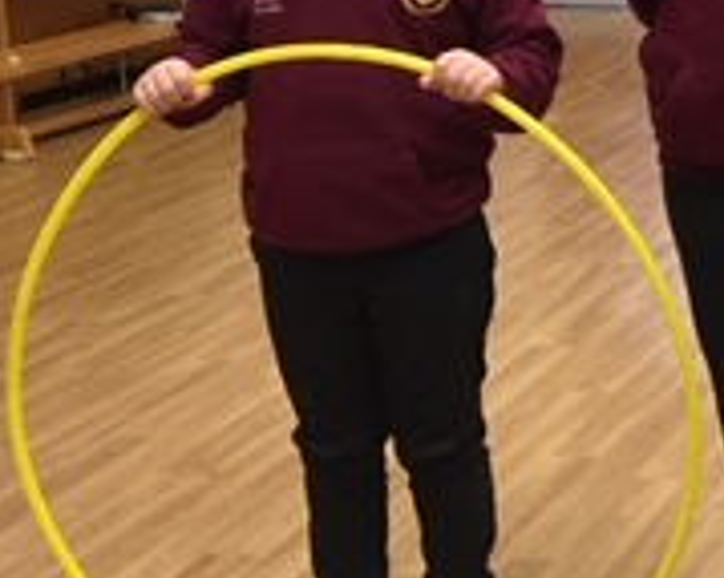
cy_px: 166
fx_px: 2163
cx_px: 934
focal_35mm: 101
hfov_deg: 17.8
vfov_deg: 15.2
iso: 200
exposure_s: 1/33
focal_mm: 4.15
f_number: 2.2
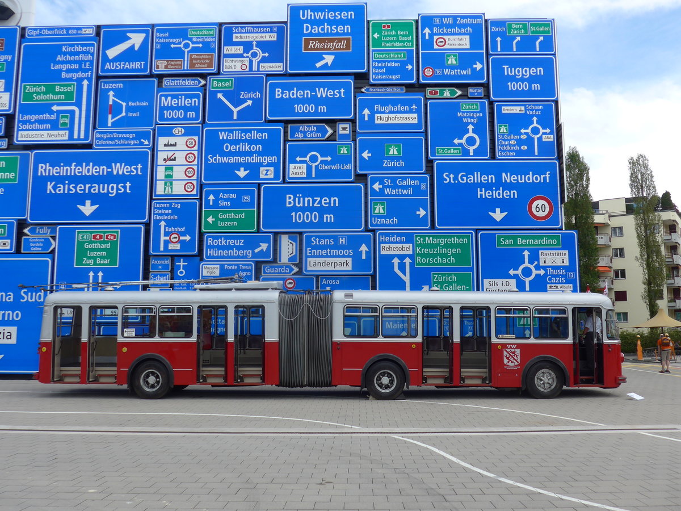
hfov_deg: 58.4
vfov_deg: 45.4
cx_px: 340
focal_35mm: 31
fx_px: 610
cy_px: 256
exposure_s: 1/1000
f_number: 2.8
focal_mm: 6.5
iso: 80
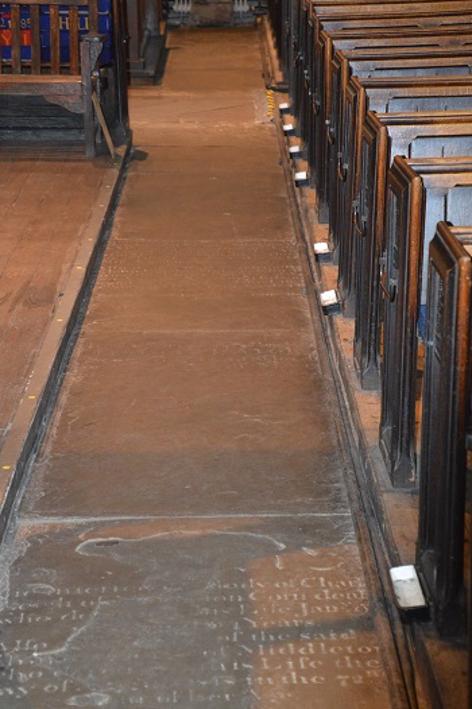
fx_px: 1713
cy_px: 354
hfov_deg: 15.7
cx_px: 236
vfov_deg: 23.4
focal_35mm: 87
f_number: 5
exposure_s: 1/60
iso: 3200
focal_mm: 58
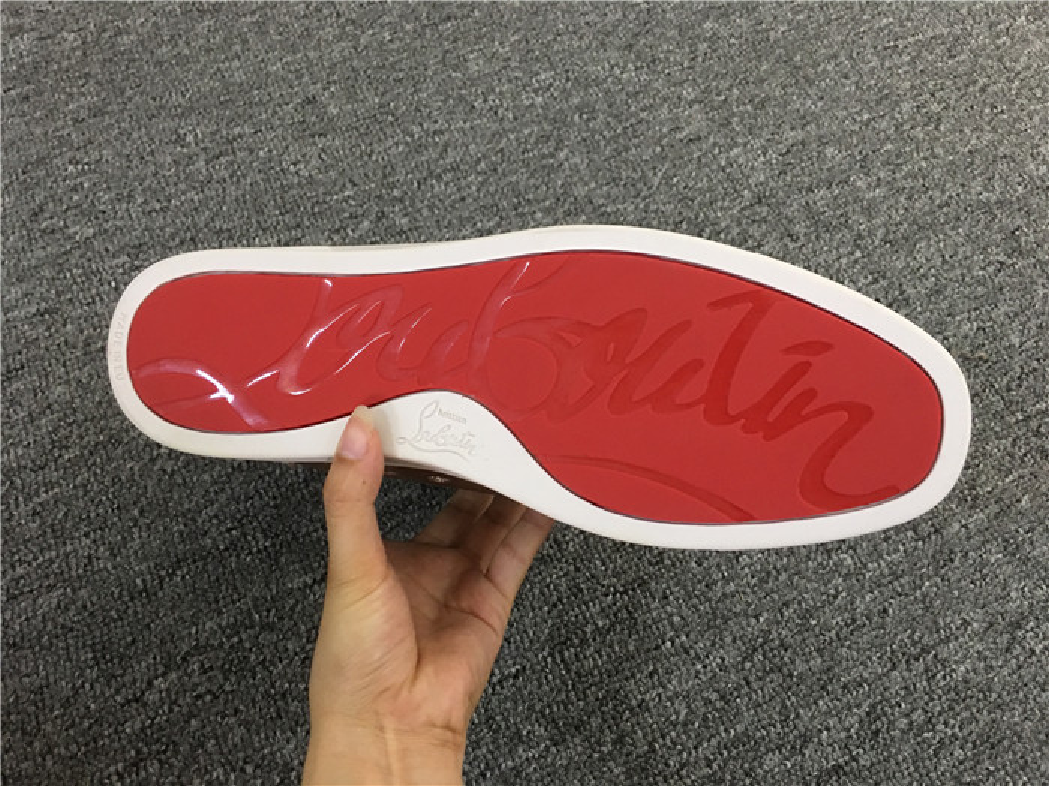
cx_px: 524
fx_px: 879
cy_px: 393
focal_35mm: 29
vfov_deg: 48.2
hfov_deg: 61.7
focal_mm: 4.15
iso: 100
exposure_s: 1/10
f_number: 2.2
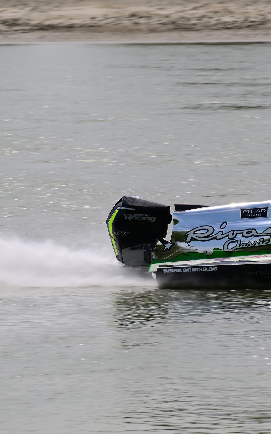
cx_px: 223
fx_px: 6154
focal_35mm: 521
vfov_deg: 4.0
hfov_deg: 2.5
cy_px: 217
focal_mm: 340
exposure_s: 1/500
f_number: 6.7
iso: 64
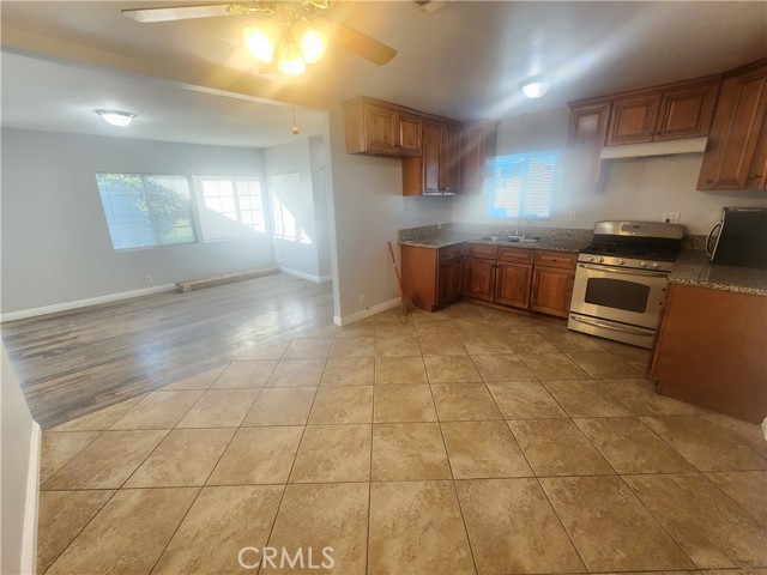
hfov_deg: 106.2
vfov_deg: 89.9
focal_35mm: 13
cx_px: 384
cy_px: 288
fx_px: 288
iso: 200
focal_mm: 2.2
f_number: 2.2
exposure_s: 1/60
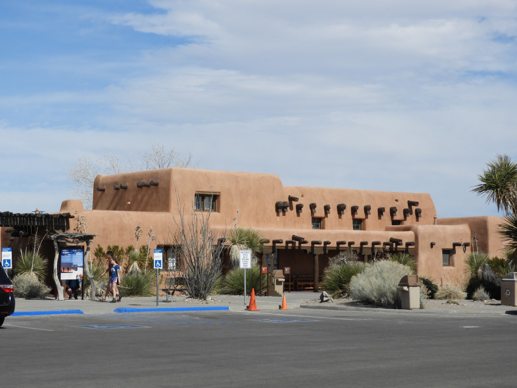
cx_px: 258
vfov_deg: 18.4
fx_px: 1195
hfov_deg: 24.4
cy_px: 194
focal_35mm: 80
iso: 100
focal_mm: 14.3
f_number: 4.5
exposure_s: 1/1600
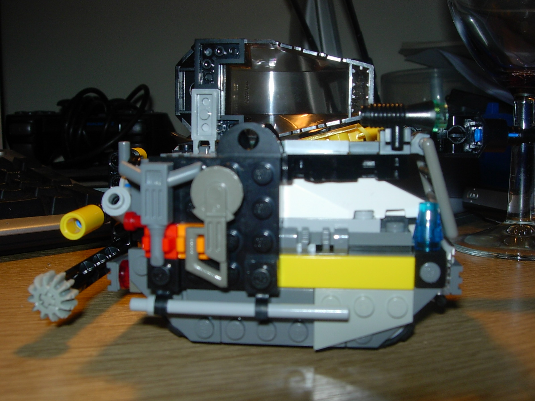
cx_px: 268
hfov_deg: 49.0
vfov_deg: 37.7
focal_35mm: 38
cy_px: 200
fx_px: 587
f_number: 4.8
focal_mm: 7.8
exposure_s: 1/64
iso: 79
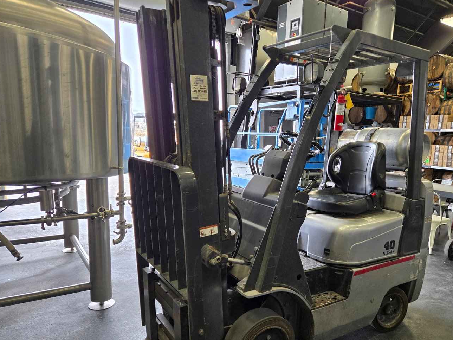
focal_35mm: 27
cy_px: 192
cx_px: 255
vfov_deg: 51.2
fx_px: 353
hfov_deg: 65.1
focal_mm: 5.4
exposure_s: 1/180
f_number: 1.8
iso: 200
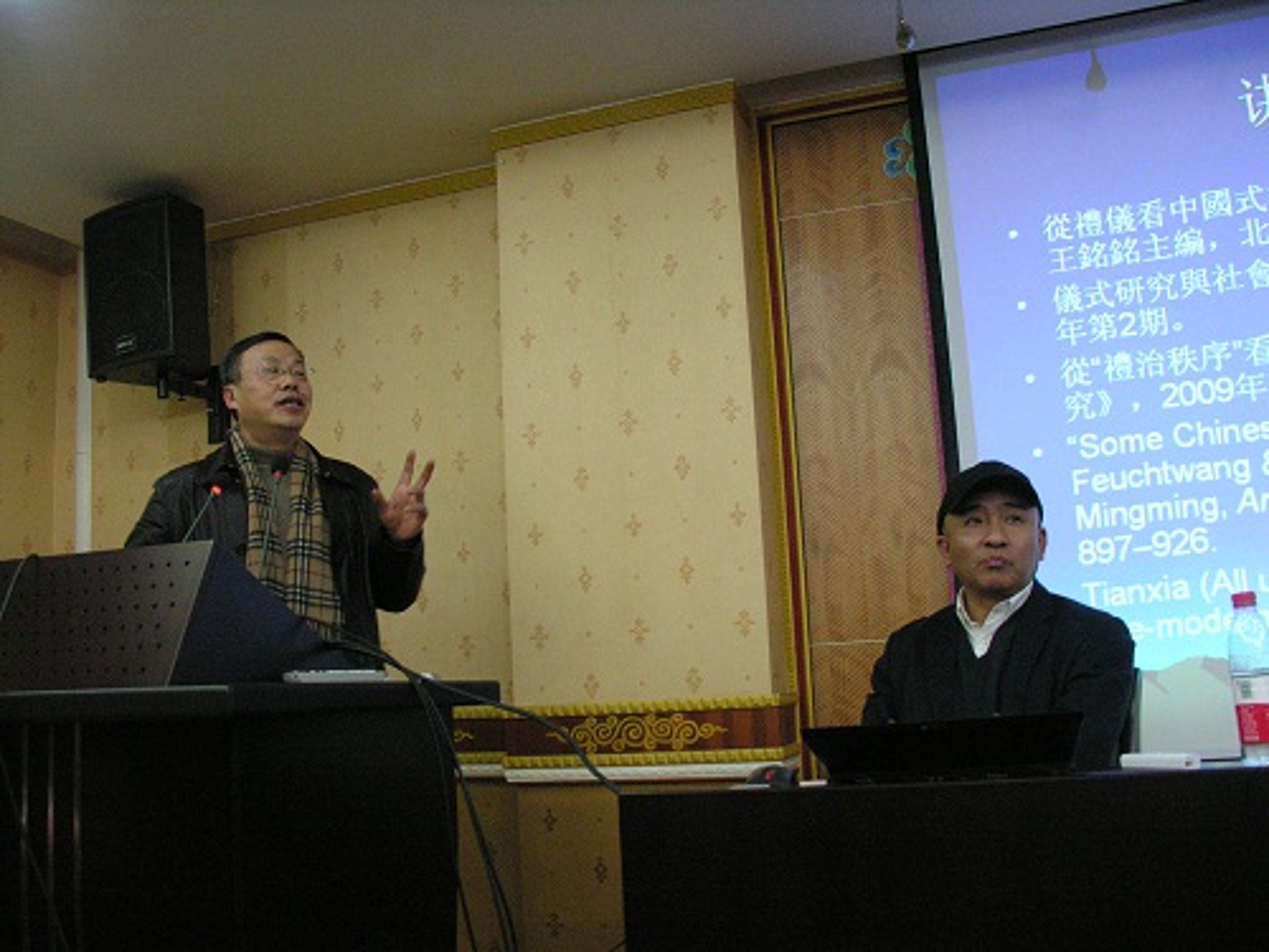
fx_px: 1283
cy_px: 476
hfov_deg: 52.6
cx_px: 634
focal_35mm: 35
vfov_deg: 40.7
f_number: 2.8
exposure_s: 1/30
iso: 400
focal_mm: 8.9
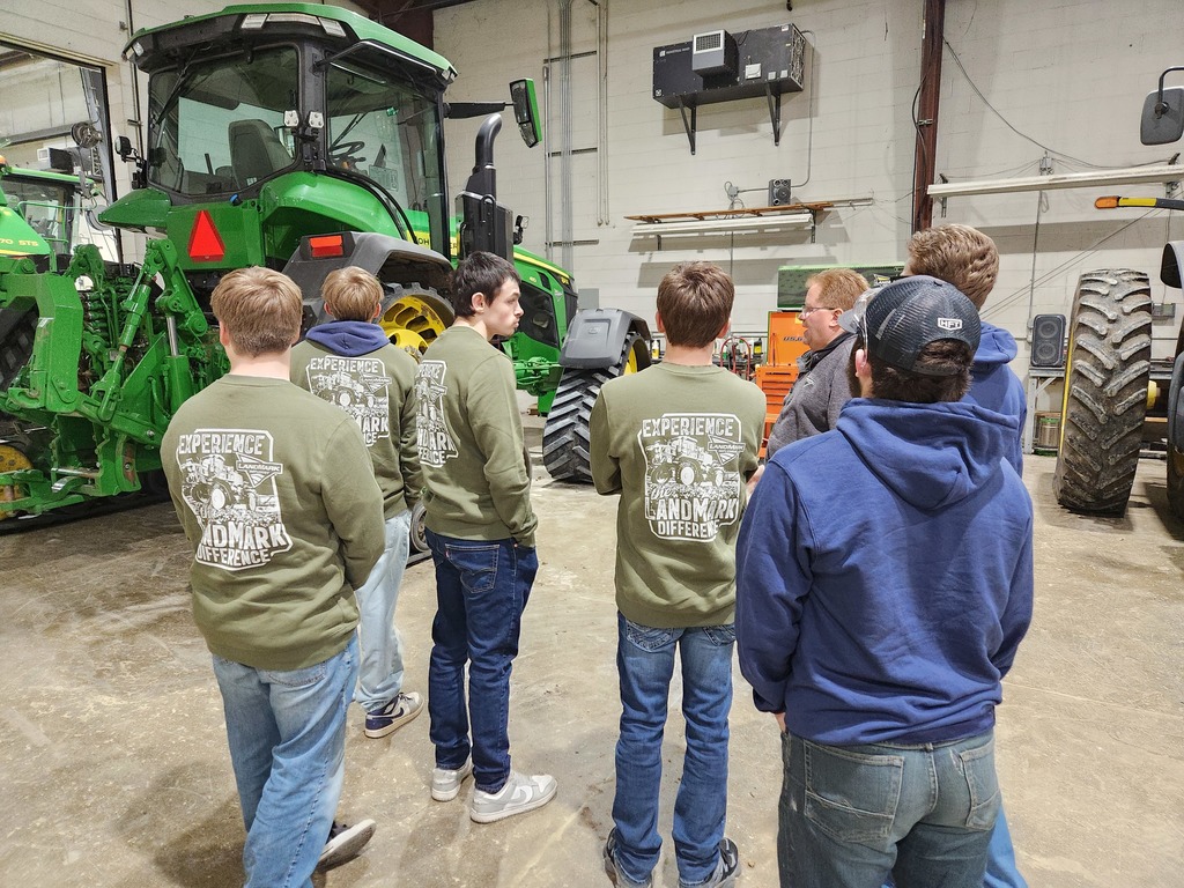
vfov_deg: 58.9
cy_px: 444
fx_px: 787
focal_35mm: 23
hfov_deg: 73.9
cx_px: 592
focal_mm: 5.4
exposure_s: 1/120
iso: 800
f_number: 1.8
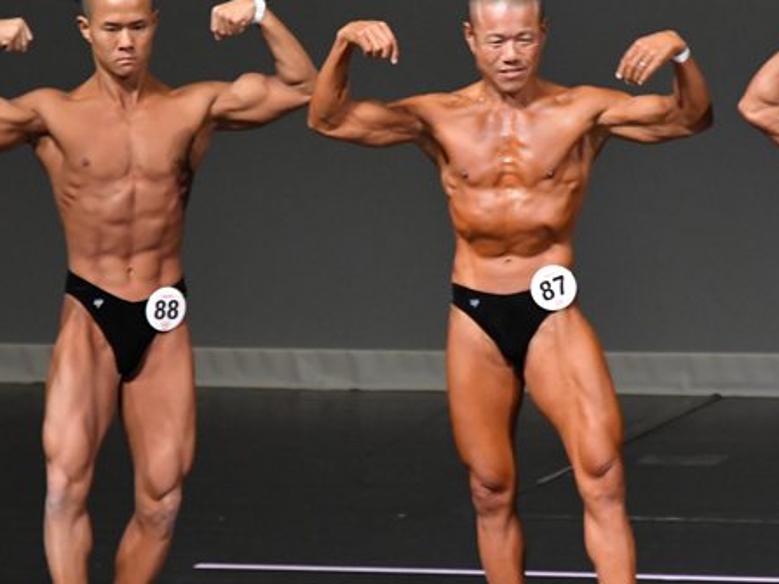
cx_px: 393
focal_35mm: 625
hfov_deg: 3.2
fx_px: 14061
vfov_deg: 2.4
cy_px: 364
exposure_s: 1/400
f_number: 5.6
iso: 5000
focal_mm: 250
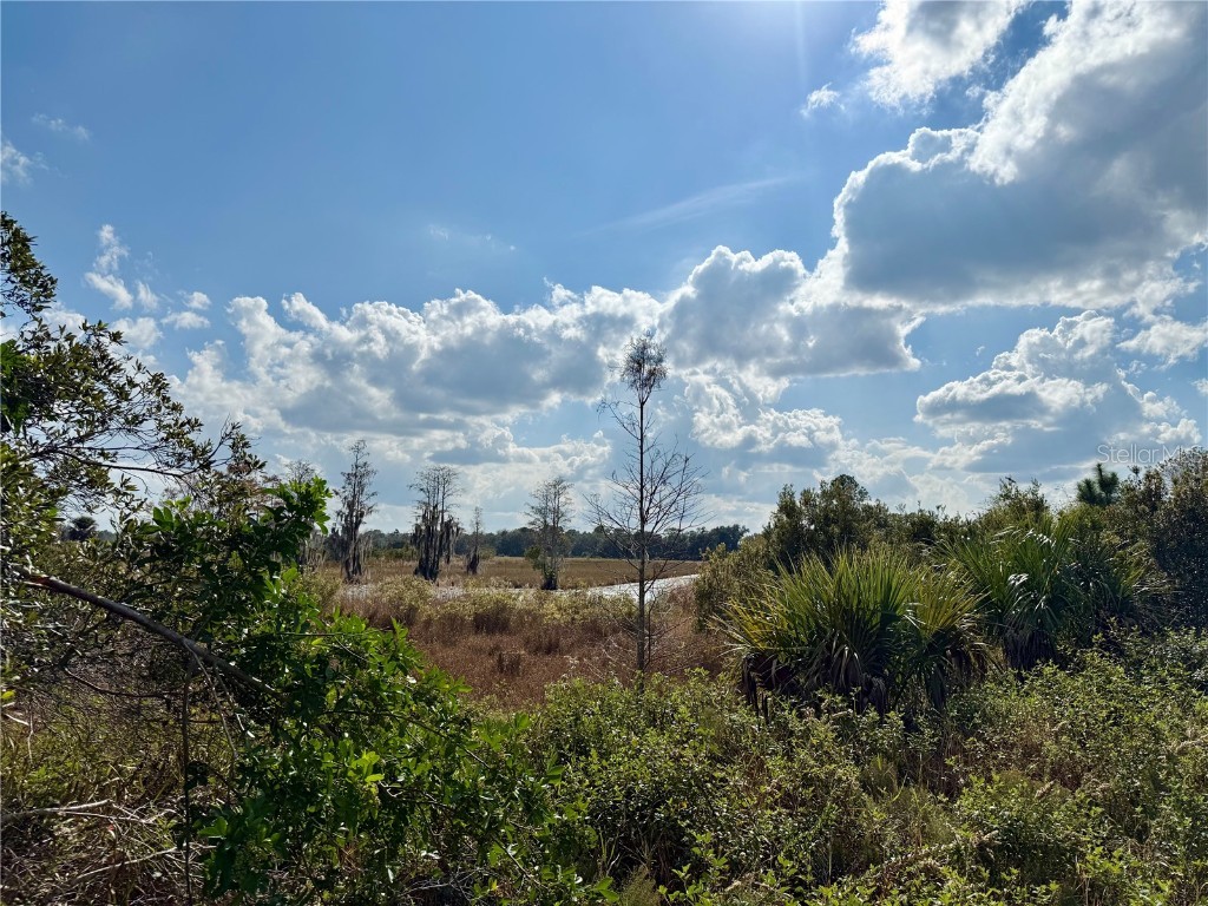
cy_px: 453
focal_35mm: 24
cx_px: 604
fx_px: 838
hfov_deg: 71.6
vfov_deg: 56.8
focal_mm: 6.76
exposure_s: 1/17544
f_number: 1.78
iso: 64
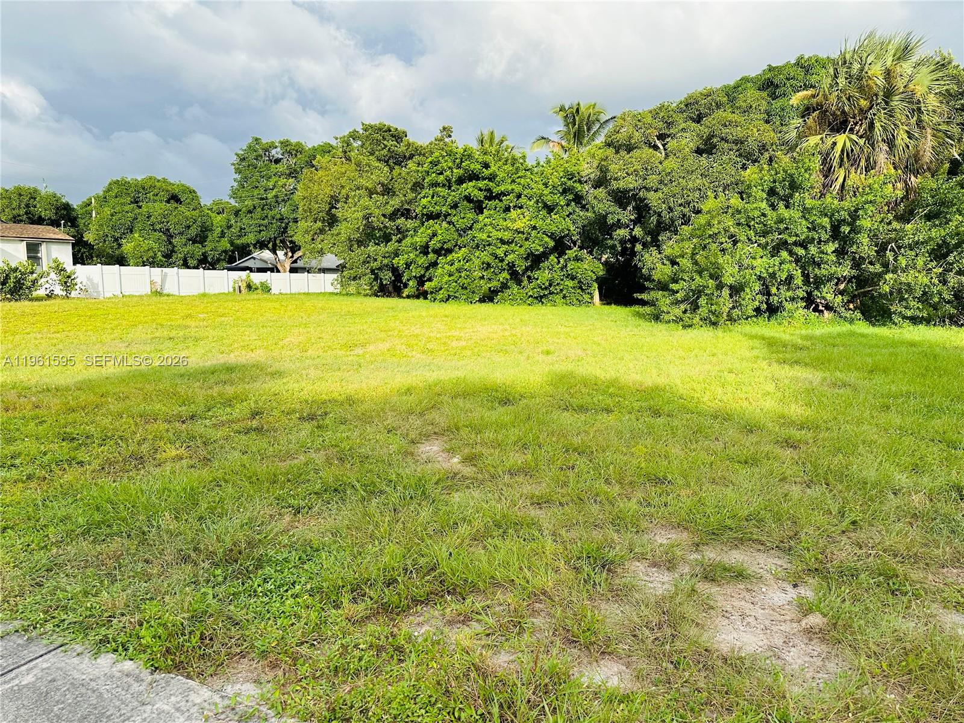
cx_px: 482
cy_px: 362
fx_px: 668
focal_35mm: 24
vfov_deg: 56.8
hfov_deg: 71.6
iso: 80
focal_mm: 6.86
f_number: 1.78
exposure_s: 1/2203
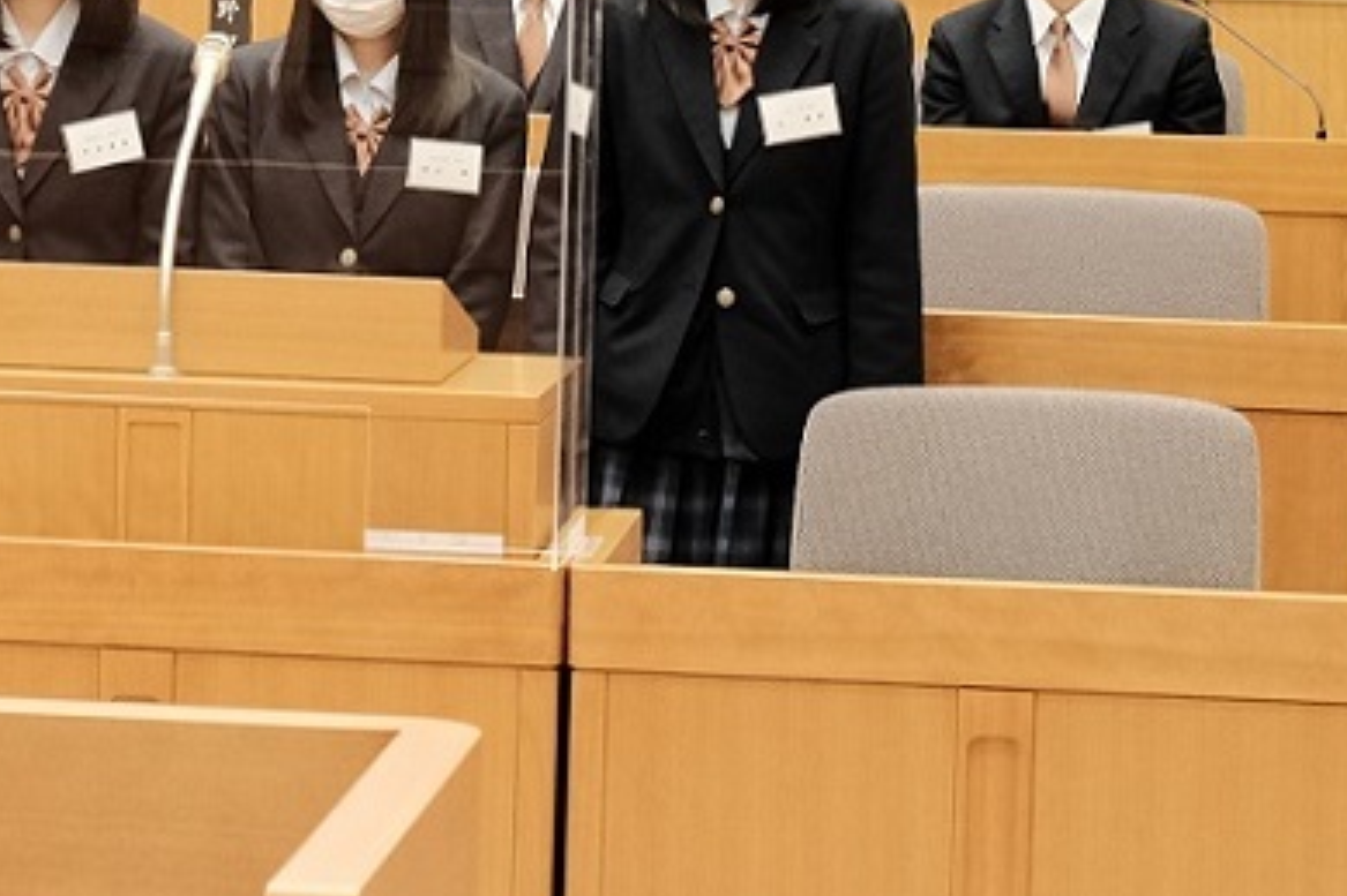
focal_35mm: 109
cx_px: 388
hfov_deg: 18.7
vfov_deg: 12.4
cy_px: 42
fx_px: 4076
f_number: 4
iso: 2500
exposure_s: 1/100
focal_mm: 35
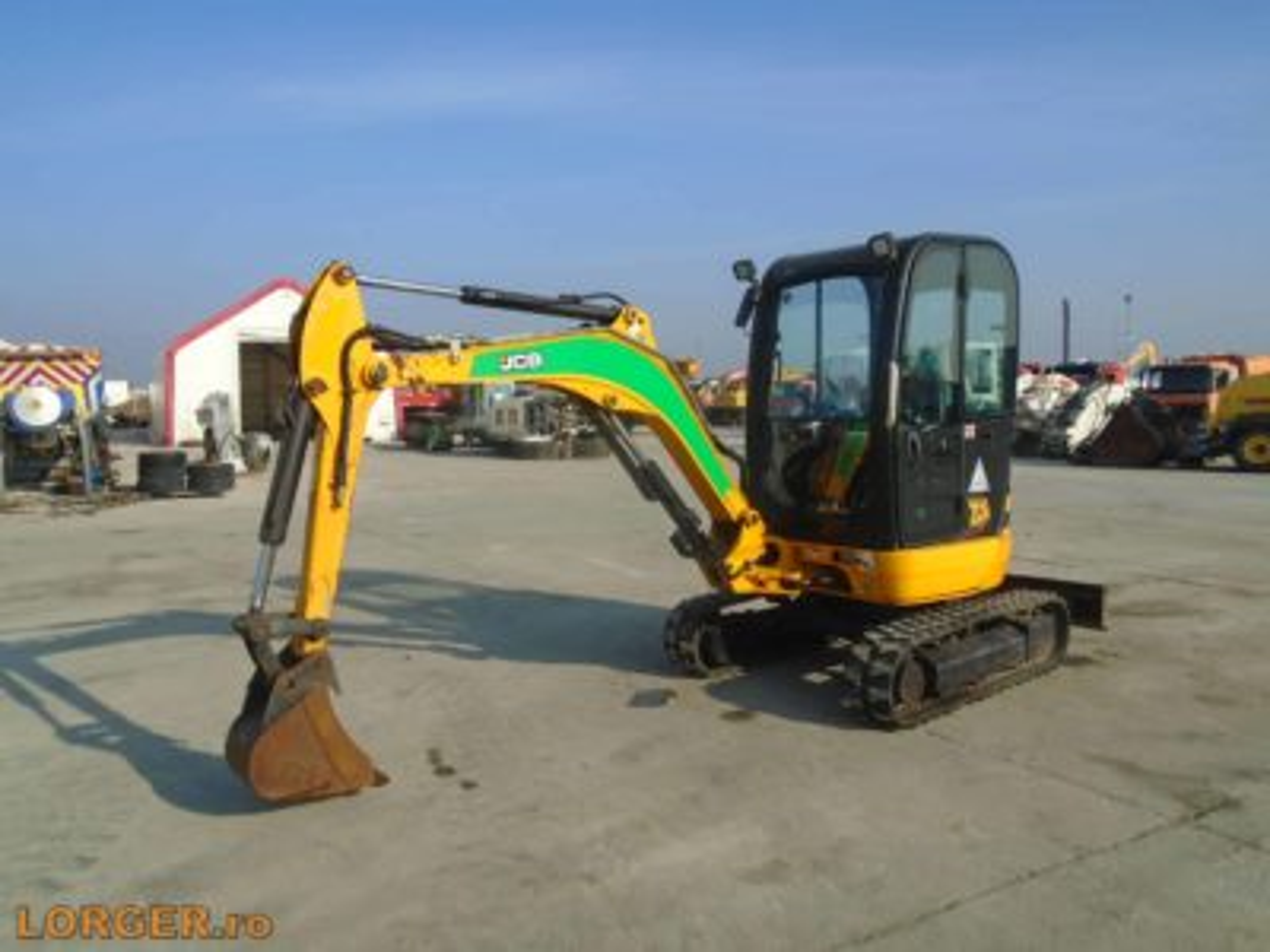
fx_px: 954
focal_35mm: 26
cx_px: 635
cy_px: 476
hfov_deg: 67.3
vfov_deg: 53.1
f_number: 8
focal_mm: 4.6
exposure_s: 1/160
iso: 100
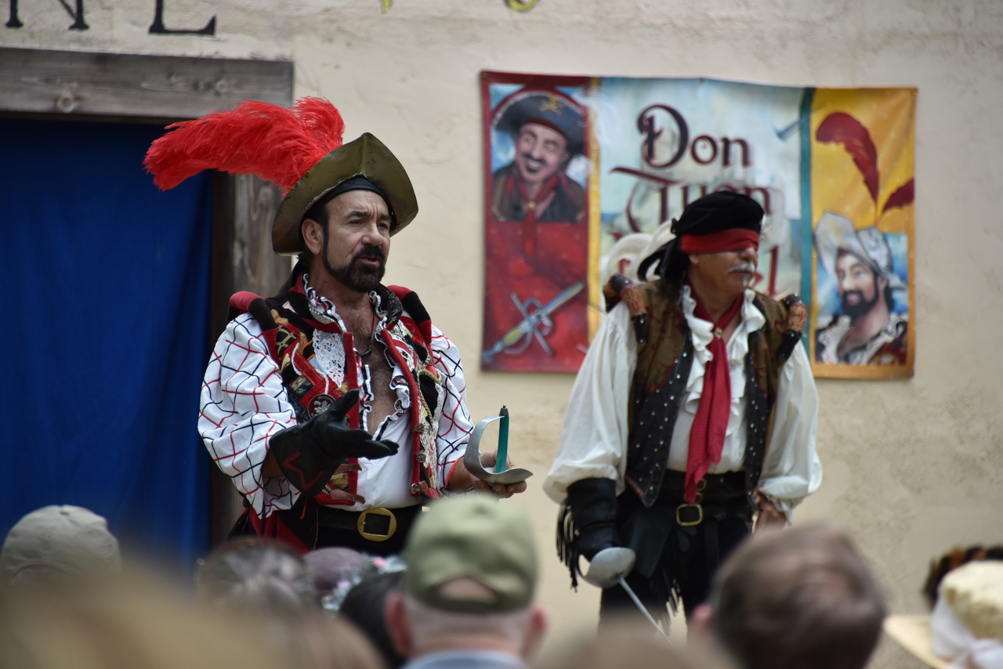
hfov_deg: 6.9
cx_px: 502
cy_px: 334
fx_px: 8360
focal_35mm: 300
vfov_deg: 4.6
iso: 560
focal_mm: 300
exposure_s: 1/640
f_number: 5.6
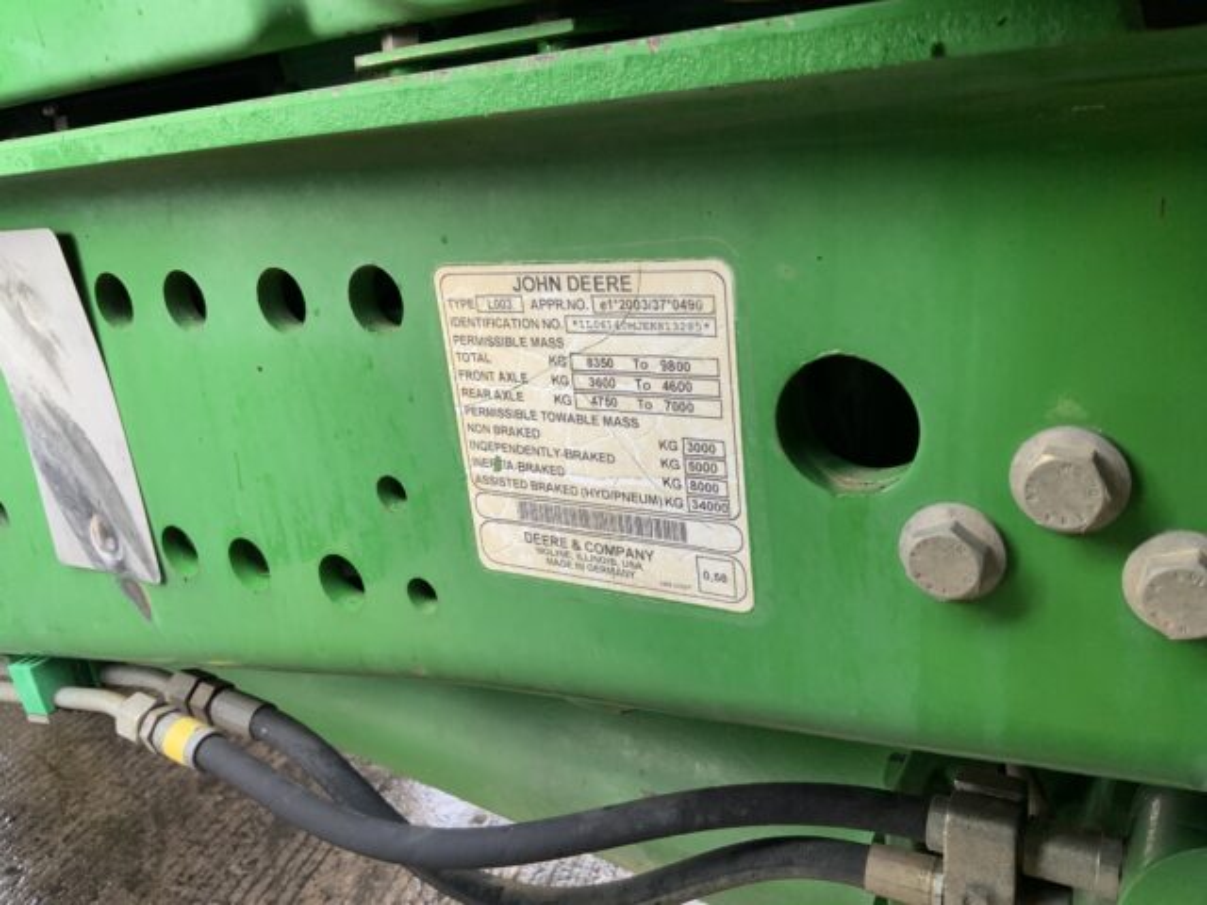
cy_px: 452
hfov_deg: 61.7
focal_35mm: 29
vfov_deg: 48.2
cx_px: 604
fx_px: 1011
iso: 64
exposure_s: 1/119
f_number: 1.8
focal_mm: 3
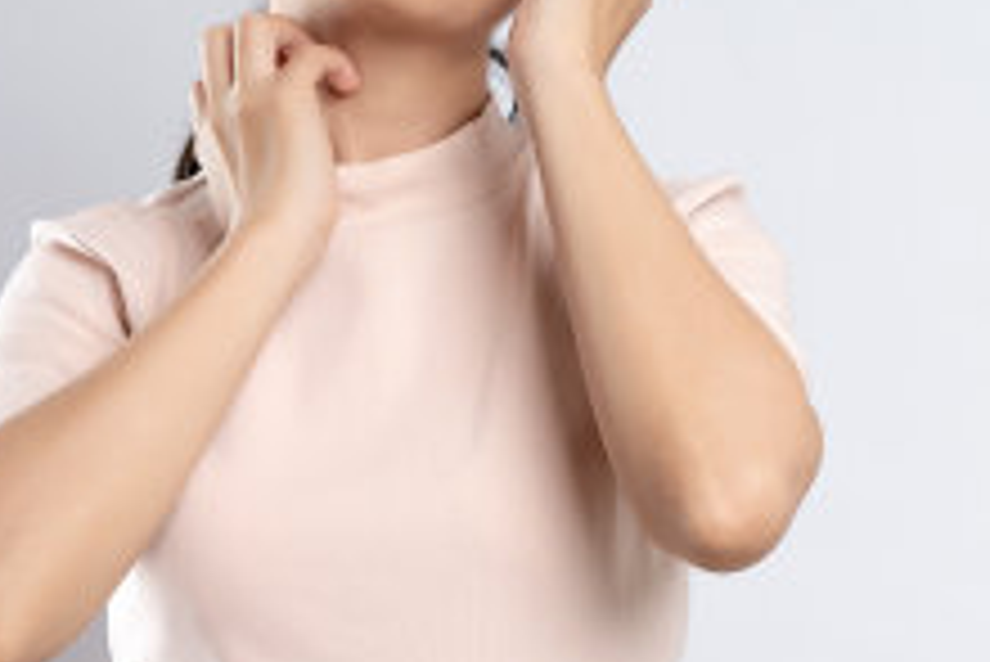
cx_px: 410
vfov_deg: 9.9
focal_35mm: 139
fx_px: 3825
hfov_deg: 14.7
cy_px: 387
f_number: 5
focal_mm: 50
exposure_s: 1/160
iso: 160
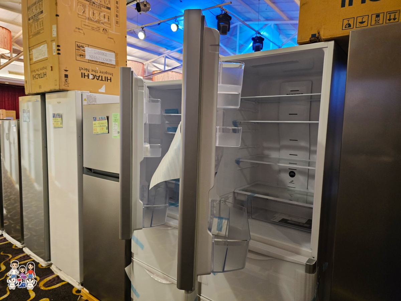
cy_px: 150
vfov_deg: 58.9
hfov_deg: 73.9
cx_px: 200
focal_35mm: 23
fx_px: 266
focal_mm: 6.3
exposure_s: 1/120
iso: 800
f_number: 1.7
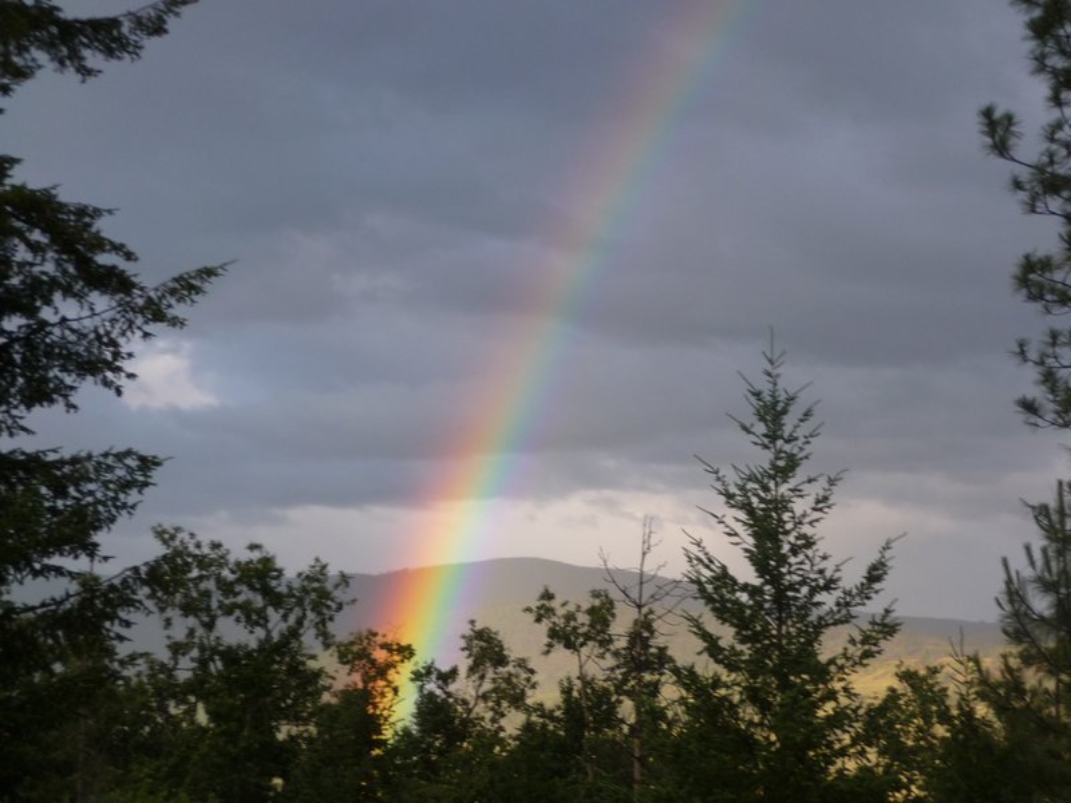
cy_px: 402
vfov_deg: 15.9
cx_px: 536
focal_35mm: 93
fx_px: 2877
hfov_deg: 21.1
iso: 100
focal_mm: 14.2
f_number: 4.7
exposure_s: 1/125
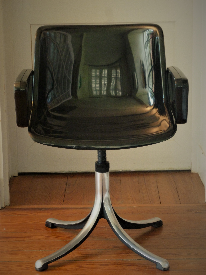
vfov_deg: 18.4
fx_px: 849
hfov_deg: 13.8
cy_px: 138
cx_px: 103
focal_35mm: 107
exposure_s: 1/4
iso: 400
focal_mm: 19.1
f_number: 5.4
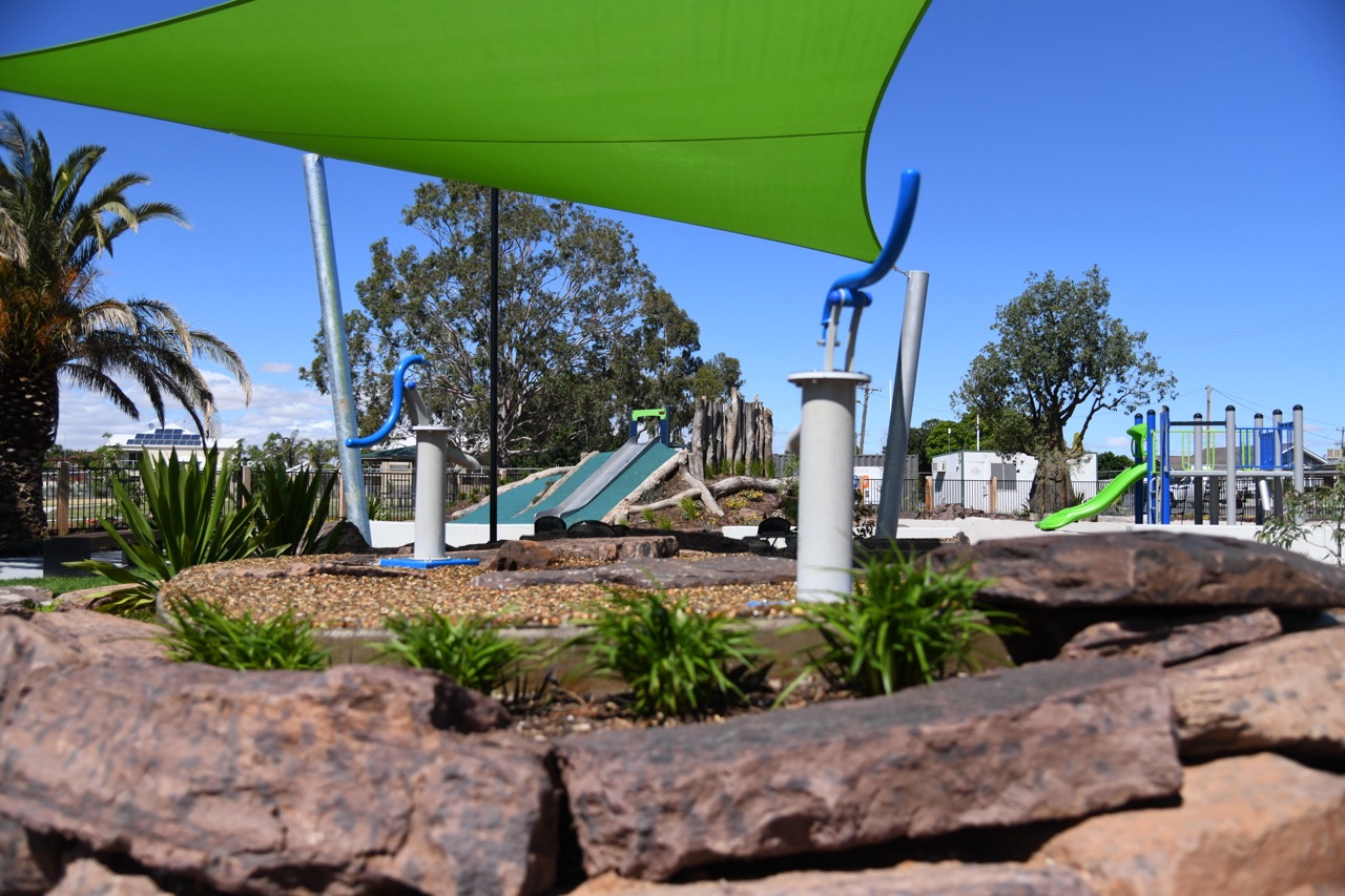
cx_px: 672
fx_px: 1195
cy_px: 448
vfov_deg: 41.1
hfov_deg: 58.7
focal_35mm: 32
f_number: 4
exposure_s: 1/6400
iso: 400
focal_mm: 32
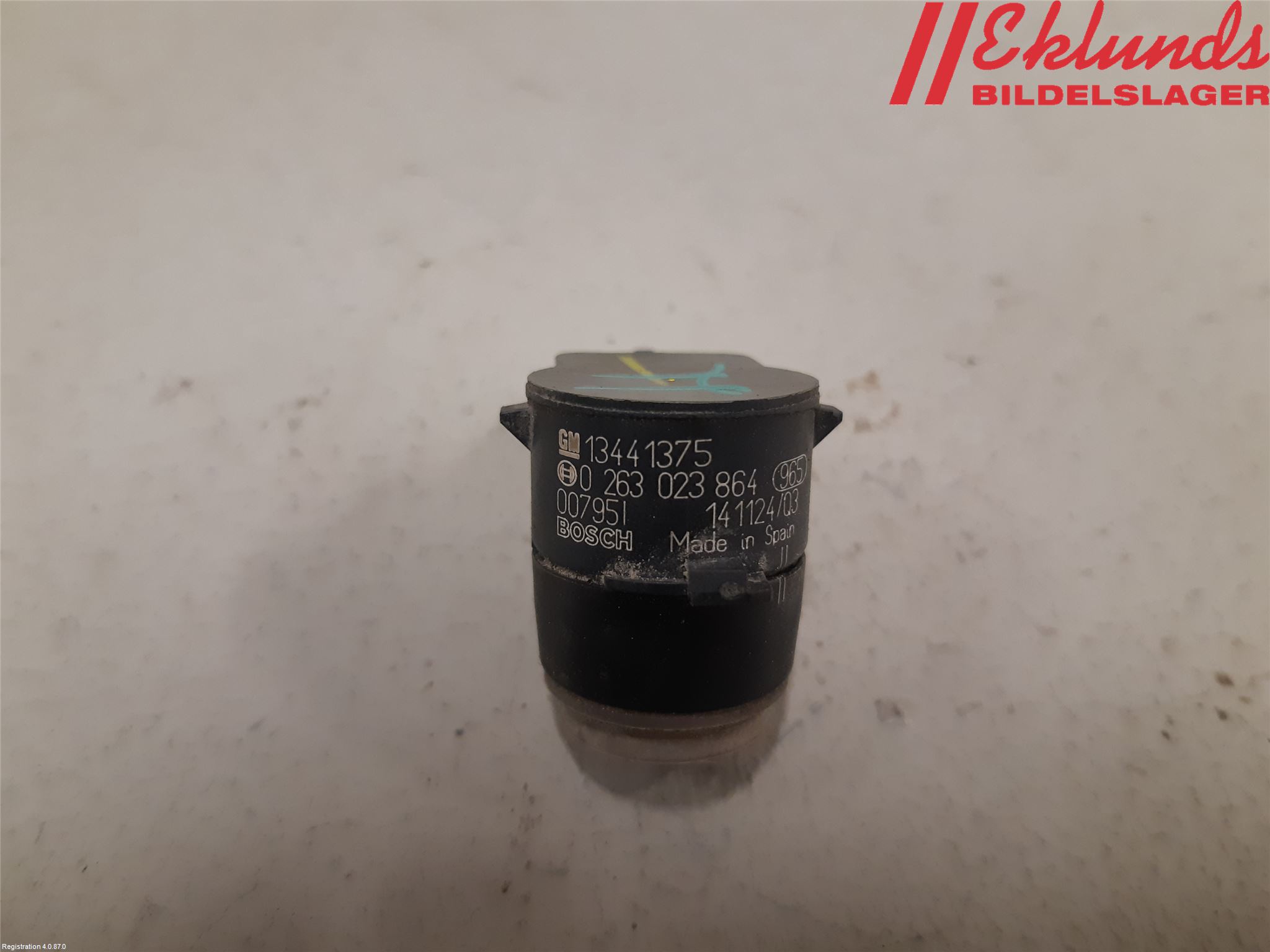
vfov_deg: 53.1
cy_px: 476
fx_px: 954
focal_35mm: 26
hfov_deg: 67.3
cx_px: 635
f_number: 1.7
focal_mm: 3.93
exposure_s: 1/50
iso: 160
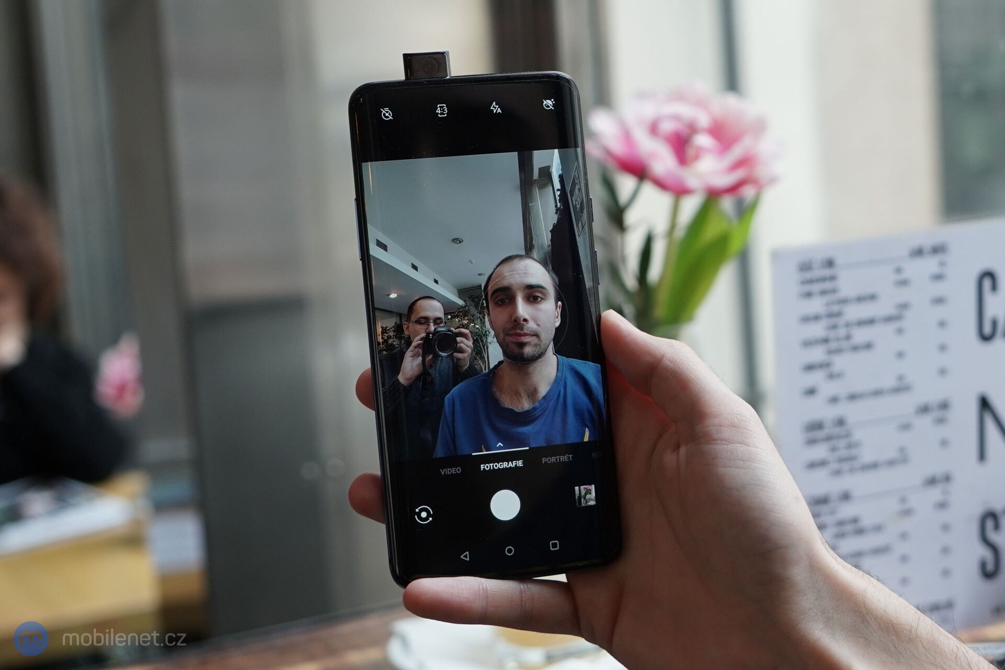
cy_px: 335
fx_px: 1089
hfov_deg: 49.6
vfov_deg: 34.2
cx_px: 502
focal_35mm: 39
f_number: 4
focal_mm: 39
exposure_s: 1/200
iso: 800
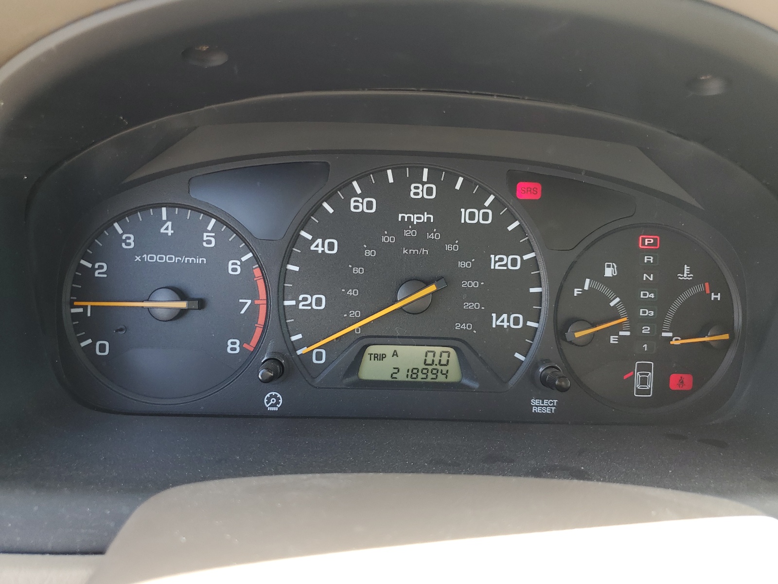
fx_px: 584
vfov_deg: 53.1
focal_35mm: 26
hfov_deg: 67.3
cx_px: 389
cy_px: 292
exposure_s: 1/120
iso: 50
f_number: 1.5
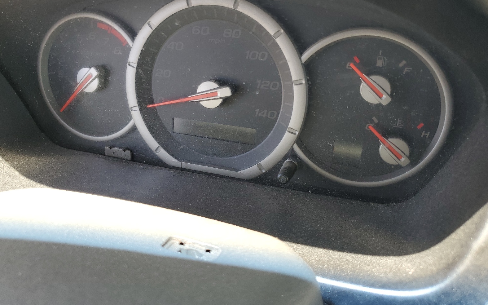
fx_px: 372
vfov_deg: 44.3
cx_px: 245
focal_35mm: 28
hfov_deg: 66.5
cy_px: 123
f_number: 1.5
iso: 50
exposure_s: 1/185
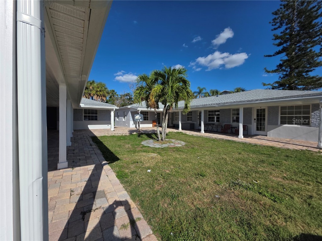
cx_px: 161
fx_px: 121
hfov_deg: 106.2
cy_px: 120
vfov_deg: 89.9
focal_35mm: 13
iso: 40
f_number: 1.9
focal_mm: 2.2
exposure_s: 1/3873
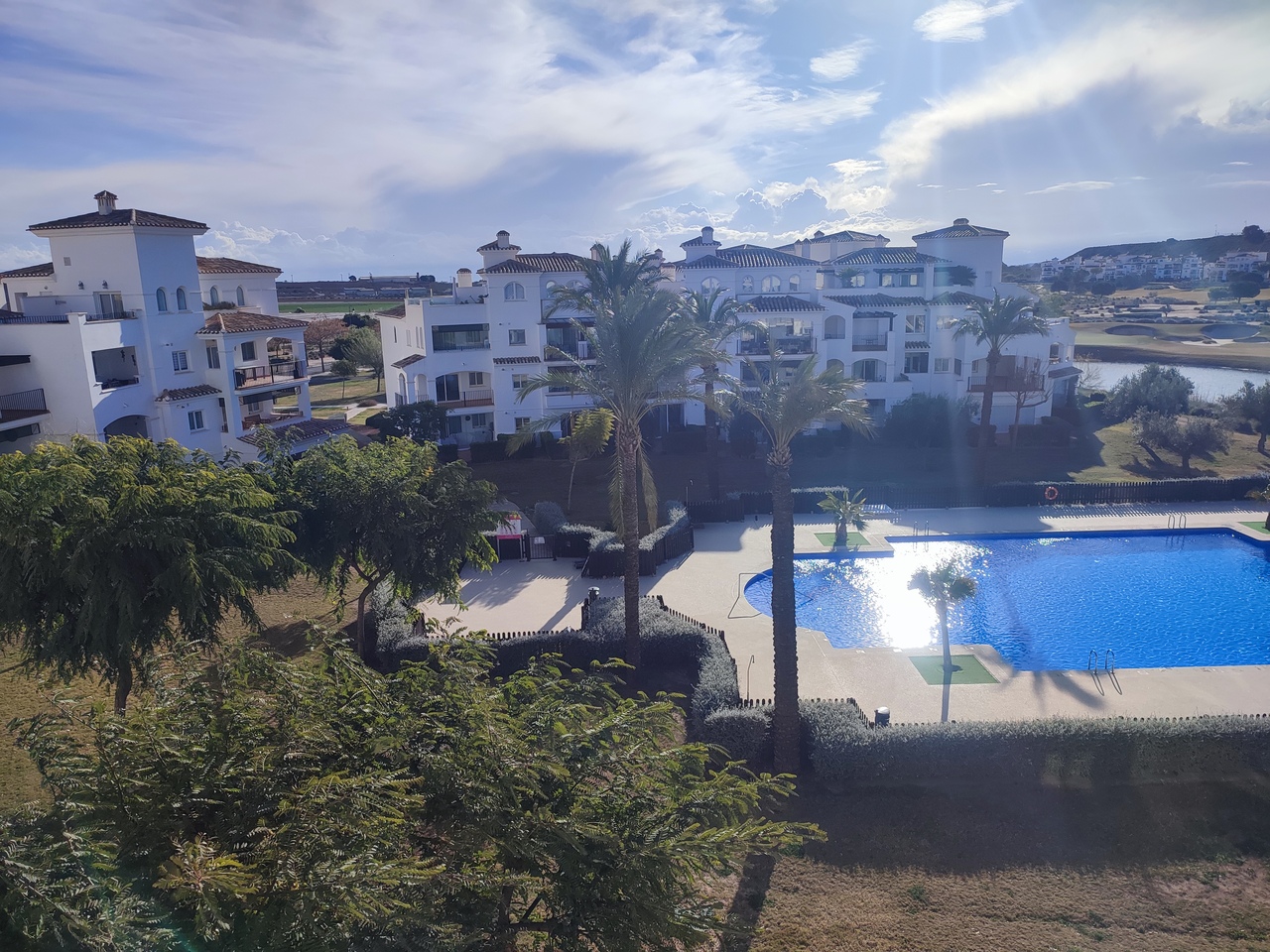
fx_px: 917
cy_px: 476
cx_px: 635
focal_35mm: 25
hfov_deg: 69.4
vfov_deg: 54.9
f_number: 1.9
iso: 50
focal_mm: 6.04
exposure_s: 1/2030
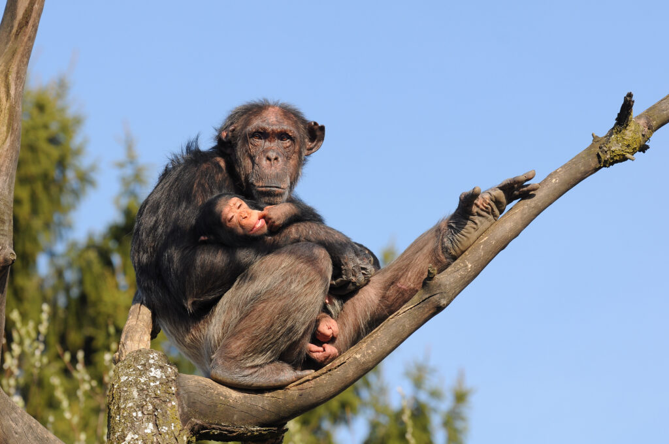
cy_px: 222
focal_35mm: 300
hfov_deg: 6.9
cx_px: 334
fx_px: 5568
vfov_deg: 4.6
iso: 200
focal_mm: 200
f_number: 8
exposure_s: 1/250
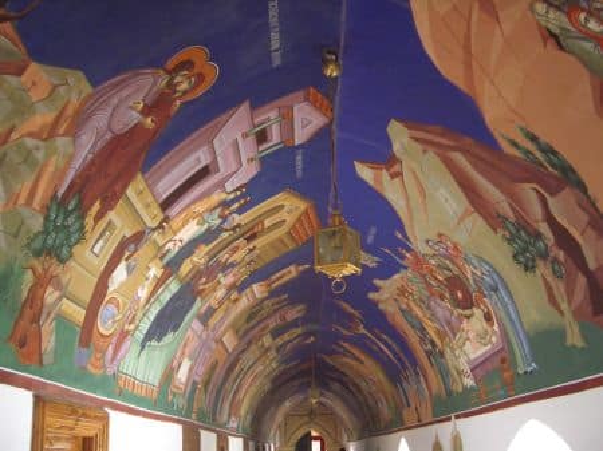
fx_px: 679
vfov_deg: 36.8
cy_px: 226
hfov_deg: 47.9
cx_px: 302
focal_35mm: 39
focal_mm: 8
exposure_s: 1/25
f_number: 2.8
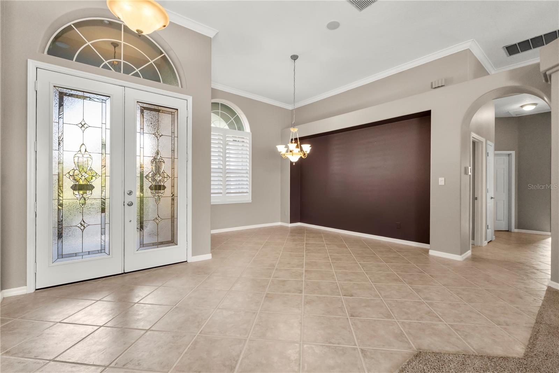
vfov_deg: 73.7
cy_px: 186
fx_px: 248
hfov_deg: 96.7
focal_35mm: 16
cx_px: 280
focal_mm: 16
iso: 1600
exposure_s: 1/160
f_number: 6.3
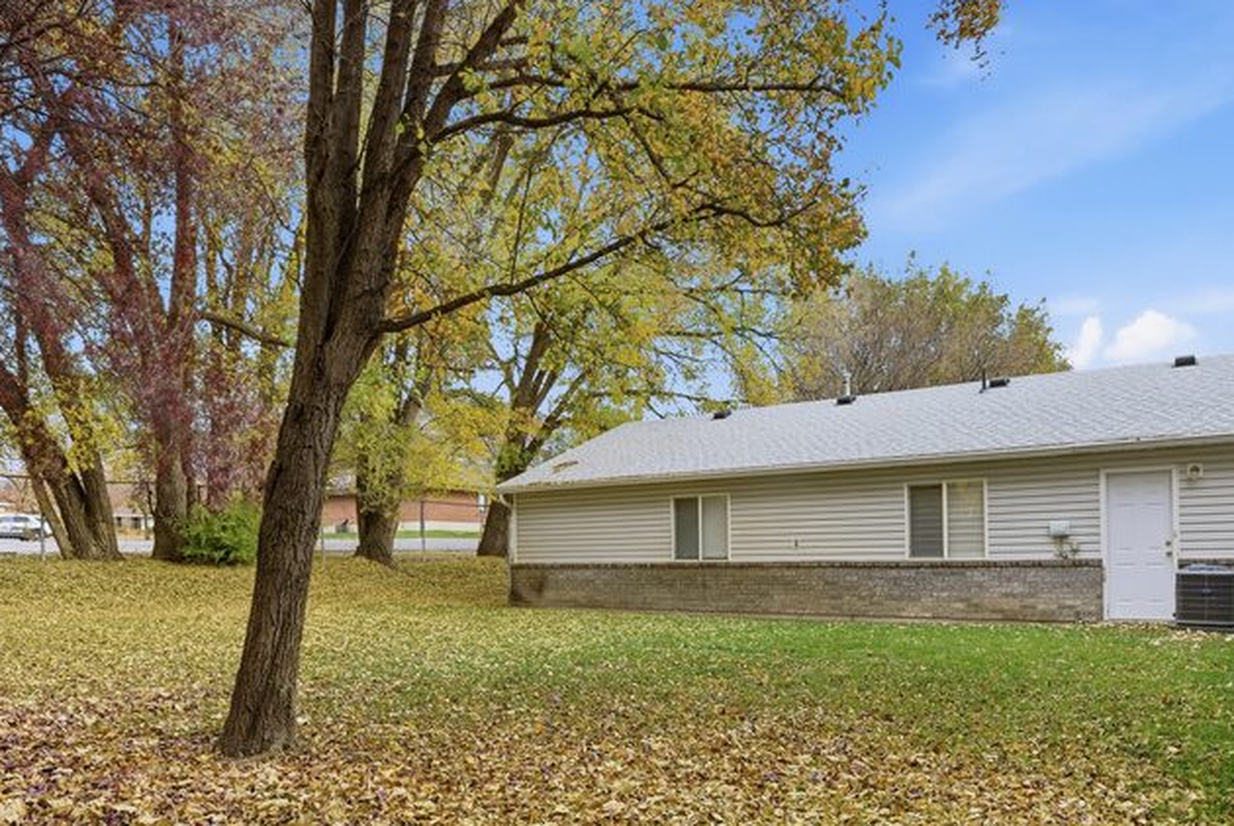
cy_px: 559
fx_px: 898
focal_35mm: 26
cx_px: 654
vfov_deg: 48.5
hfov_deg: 68.9
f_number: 11
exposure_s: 1/100
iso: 40
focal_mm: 16.1
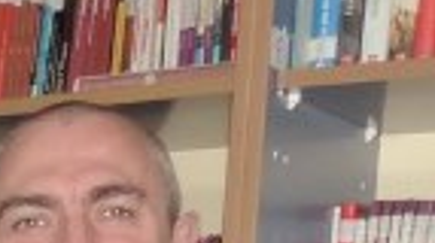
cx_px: -195
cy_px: 662
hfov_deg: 16.2
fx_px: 1405
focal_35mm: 122
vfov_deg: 8.6
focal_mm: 4.5
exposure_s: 1/60
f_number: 8
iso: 400
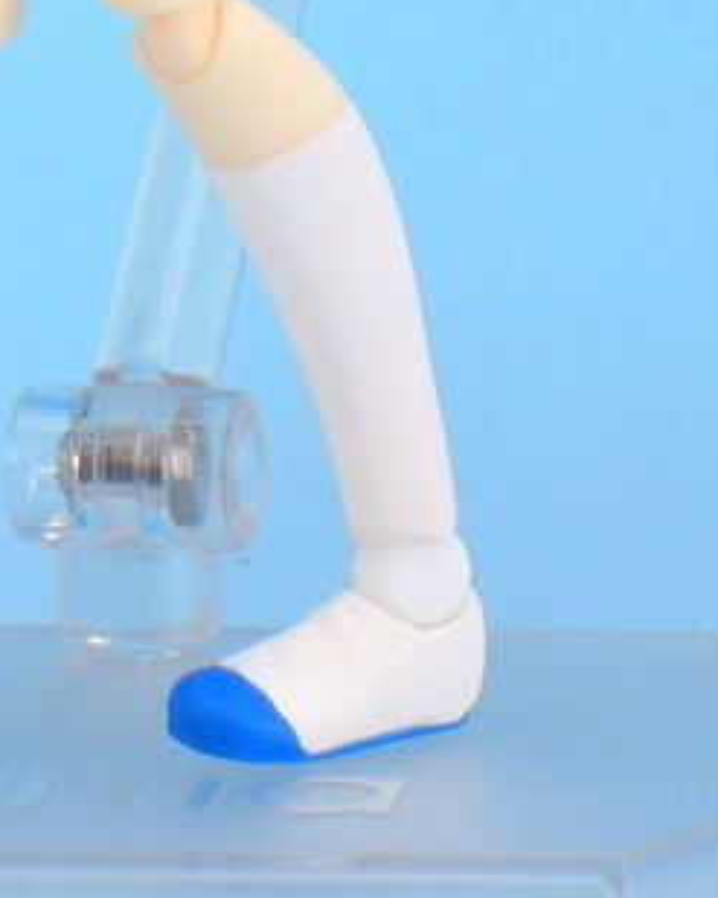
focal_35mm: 388
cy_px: -567
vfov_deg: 4.9
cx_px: -192
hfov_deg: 4.0
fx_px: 10311
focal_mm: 25.5
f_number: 5.6
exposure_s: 1/8
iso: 80
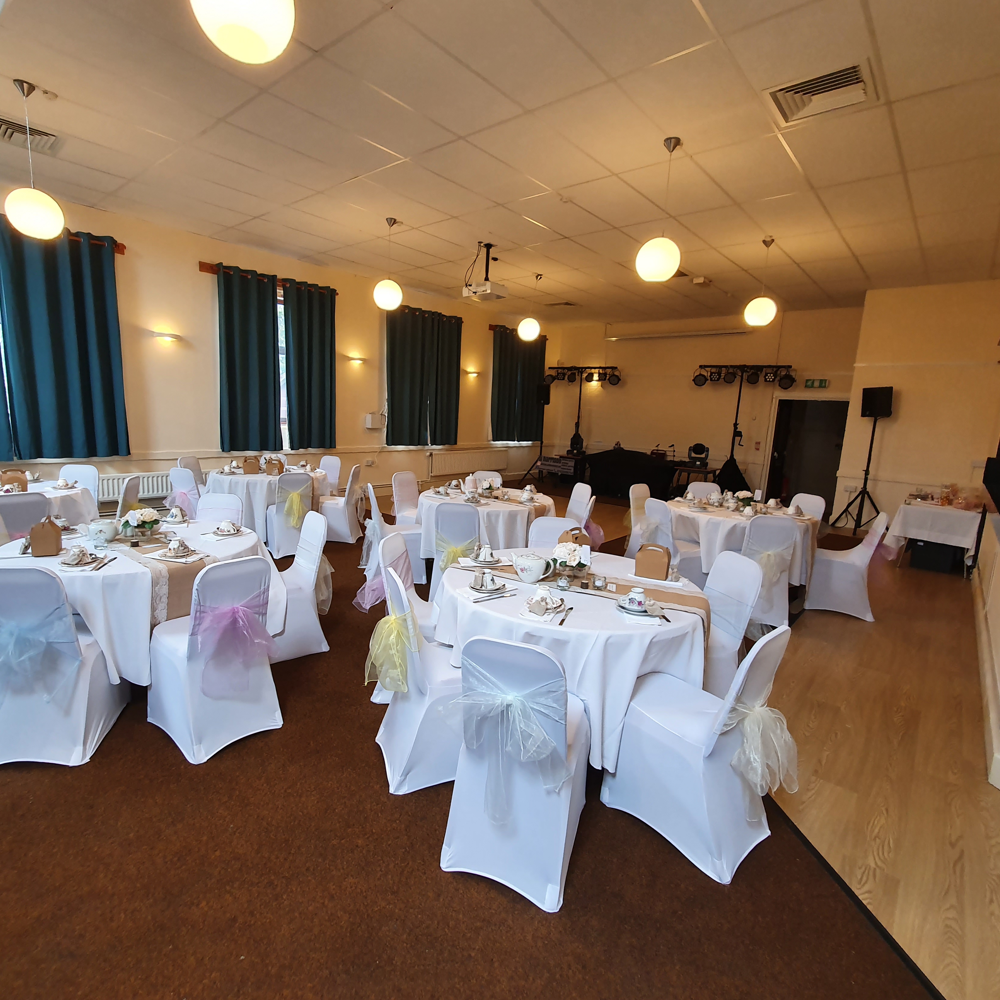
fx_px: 523
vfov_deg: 87.4
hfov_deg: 87.3
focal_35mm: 16
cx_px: 471
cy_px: 488
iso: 200
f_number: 2.2
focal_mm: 1.8
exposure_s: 1/50
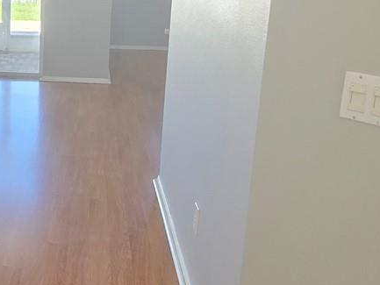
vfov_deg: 29.7
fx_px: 527
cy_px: 63
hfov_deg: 31.5
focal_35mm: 48
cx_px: -103
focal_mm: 1.7
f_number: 2.2
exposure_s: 1/60
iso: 50
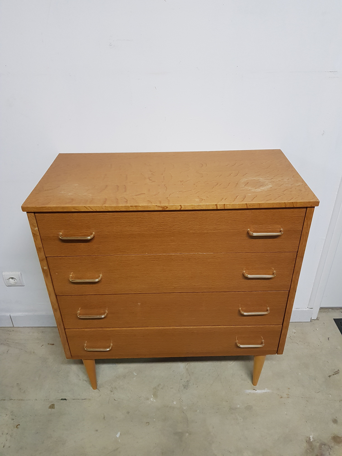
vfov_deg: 67.3
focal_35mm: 26
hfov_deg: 53.1
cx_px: 171
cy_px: 228
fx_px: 343
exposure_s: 1/50
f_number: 1.7
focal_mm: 4.3
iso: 200
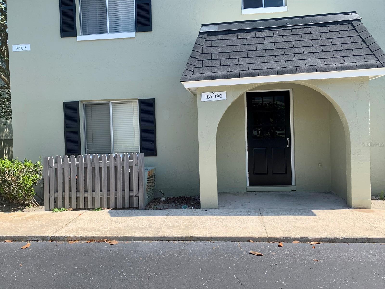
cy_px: 144
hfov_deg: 67.3
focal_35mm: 26
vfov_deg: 53.1
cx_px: 192
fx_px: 289
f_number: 1.8
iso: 25
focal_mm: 4.25
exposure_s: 1/1124
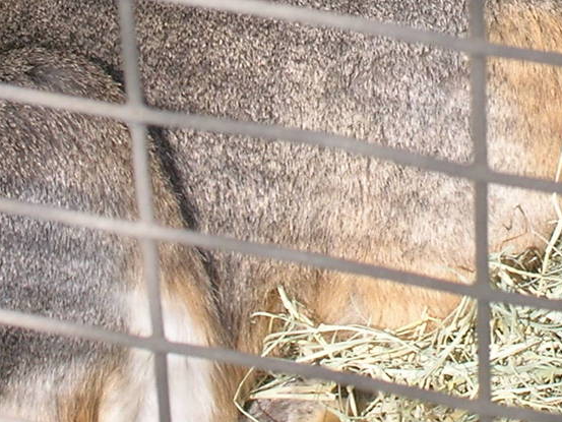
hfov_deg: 6.9
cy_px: -156
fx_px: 4644
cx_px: 486
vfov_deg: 5.2
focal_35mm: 286
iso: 50
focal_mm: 16.4
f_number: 8.1
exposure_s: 1/33.8
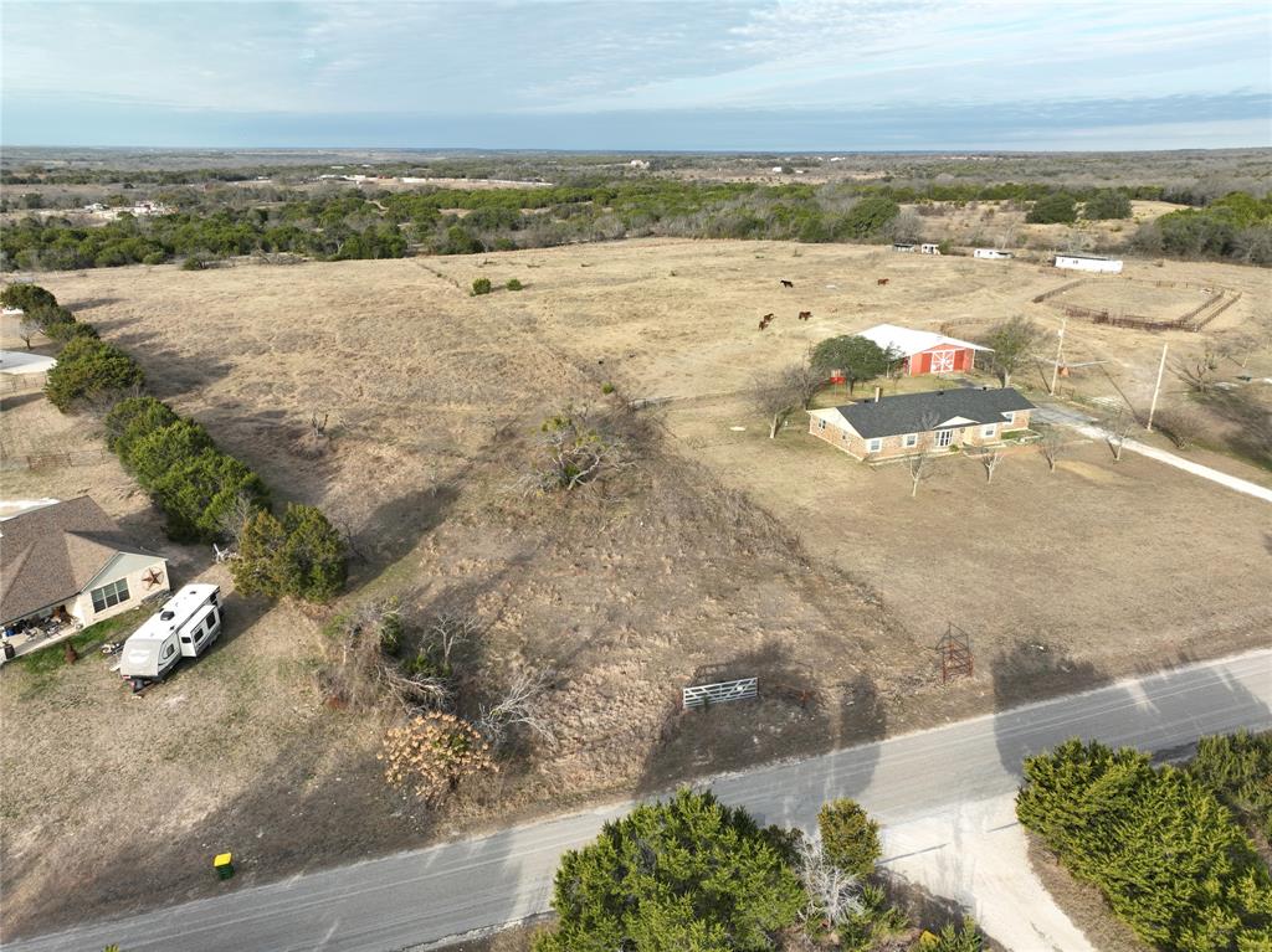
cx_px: 636
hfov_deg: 71.6
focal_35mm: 24
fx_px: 881
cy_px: 476
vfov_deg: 56.8
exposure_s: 1/500
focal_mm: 12.29
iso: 100
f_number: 2.8
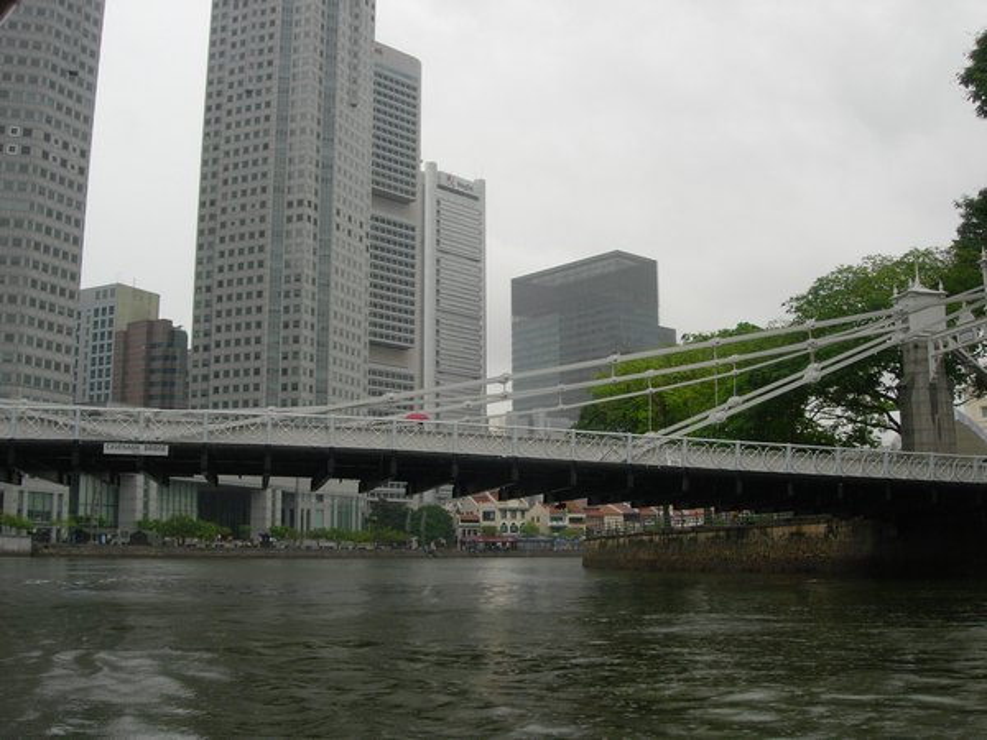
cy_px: 370
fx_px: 1083
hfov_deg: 49.0
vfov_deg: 37.7
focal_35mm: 38
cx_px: 494
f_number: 4.8
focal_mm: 7.8
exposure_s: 1/352
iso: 79
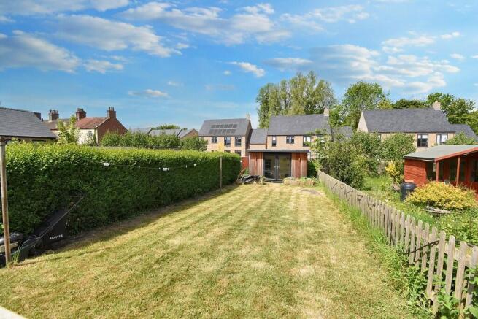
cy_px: 160
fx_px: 199
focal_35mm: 15
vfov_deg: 77.4
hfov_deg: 100.4
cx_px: 239
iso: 100
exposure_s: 1/250
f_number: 8
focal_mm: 10
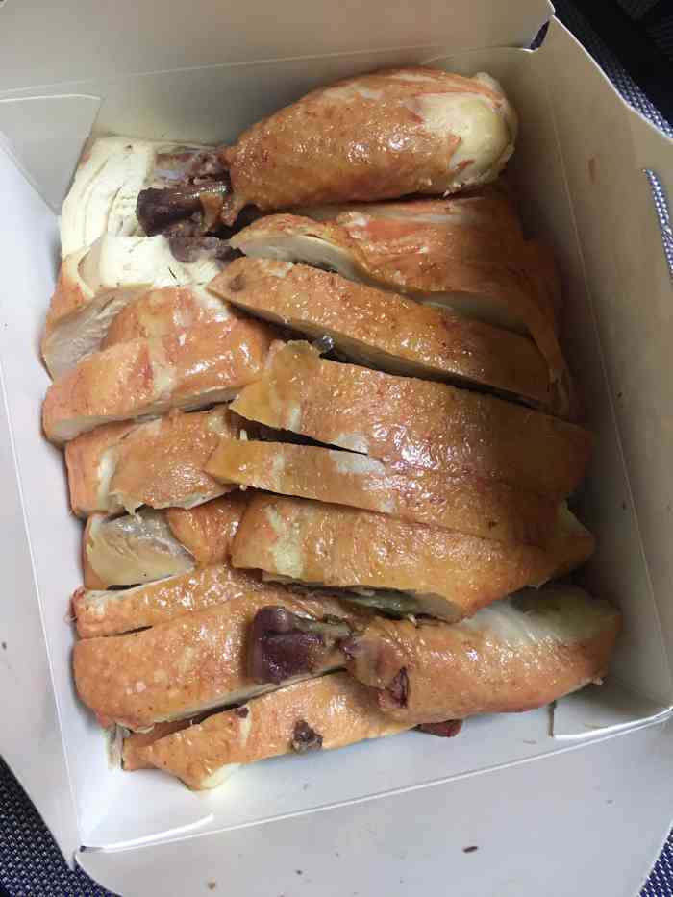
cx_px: 336
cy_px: 448
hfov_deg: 48.2
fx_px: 752
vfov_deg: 61.7
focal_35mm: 29
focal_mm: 4.15
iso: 100
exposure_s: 1/17
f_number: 2.2
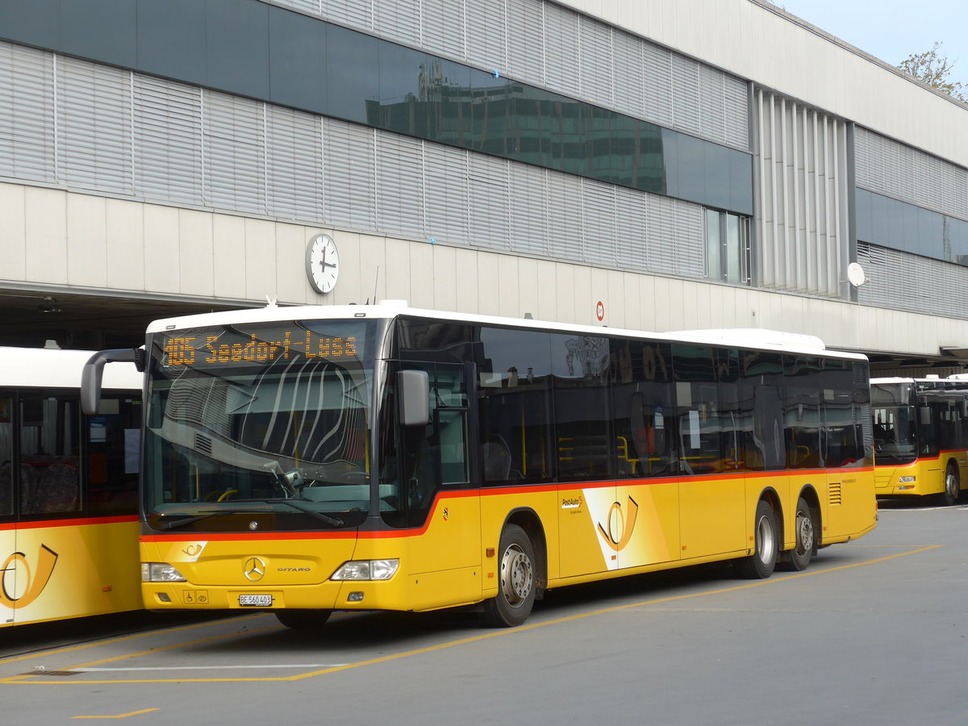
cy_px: 363
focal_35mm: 86
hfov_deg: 22.8
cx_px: 484
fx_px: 2405
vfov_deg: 17.2
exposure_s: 1/250
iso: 80
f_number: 4.5
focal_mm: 17
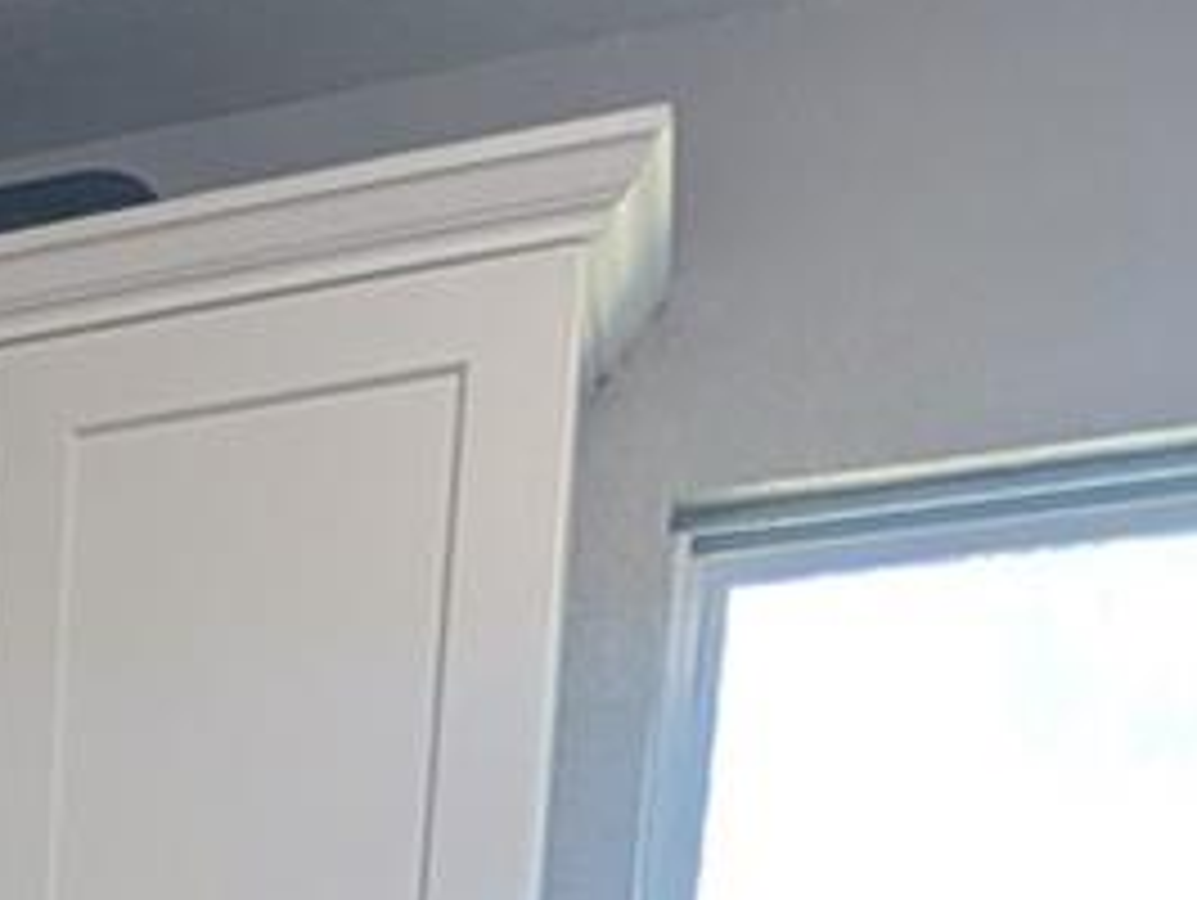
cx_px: -756
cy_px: 2030
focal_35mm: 72
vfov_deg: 14.8
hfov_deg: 21.2
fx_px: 2492
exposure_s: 1/120
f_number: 1.7
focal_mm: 2.02
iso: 75
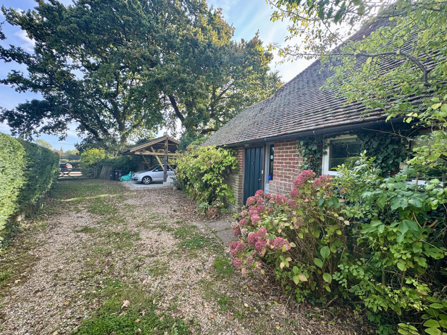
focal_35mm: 14
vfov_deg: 85.7
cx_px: 224
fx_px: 181
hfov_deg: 102.1
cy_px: 168
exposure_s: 1/116
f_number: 2.2
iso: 40
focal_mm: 2.22
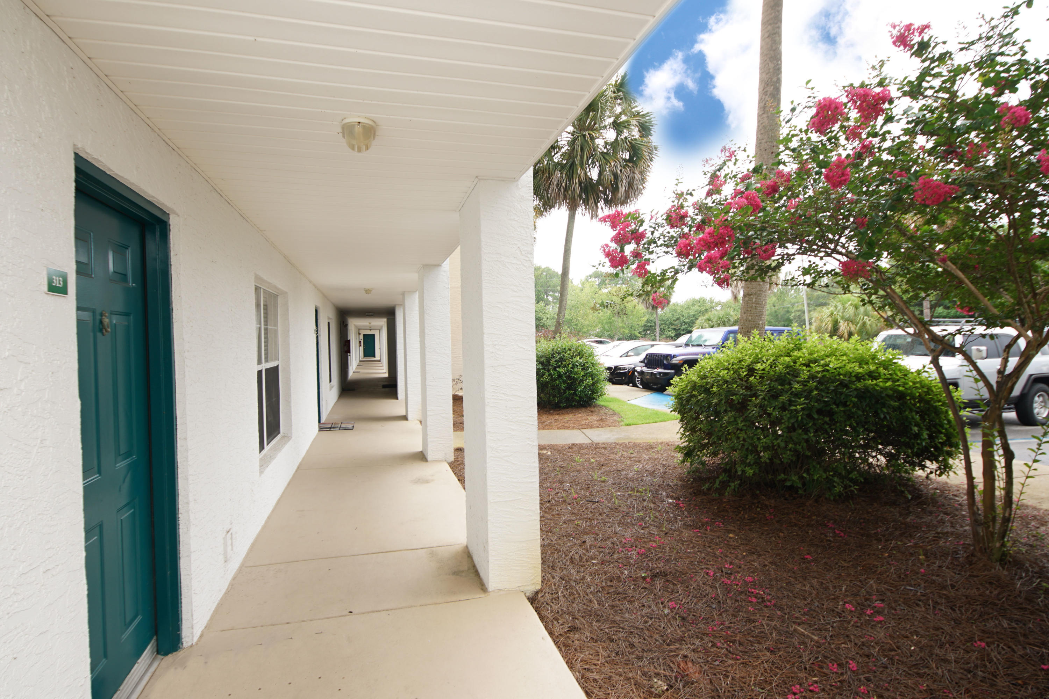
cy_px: 350
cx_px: 524
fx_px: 525
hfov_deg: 90.0
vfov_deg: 67.4
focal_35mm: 18
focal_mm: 12
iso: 100
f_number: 4.5
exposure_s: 1/60
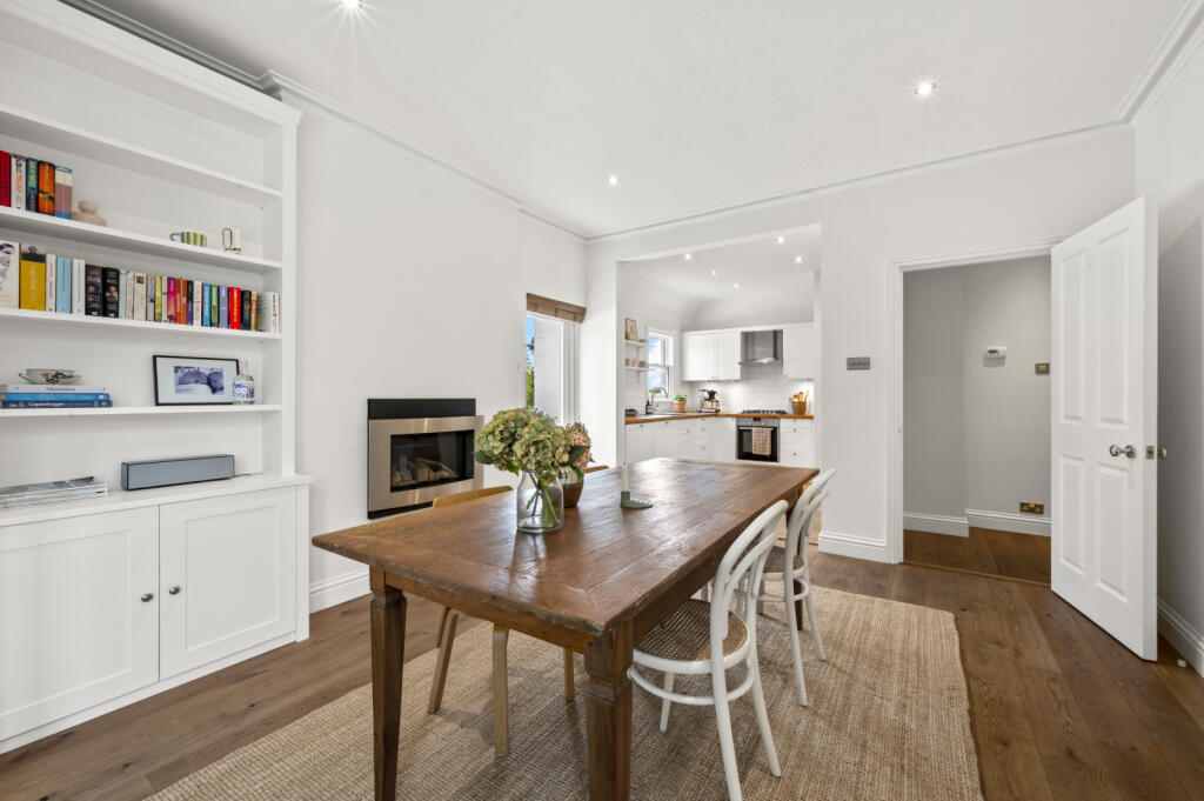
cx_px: 602
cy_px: 400
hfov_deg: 104.3
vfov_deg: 81.1
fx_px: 468
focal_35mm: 14
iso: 200
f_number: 16
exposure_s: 1/1.25
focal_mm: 14
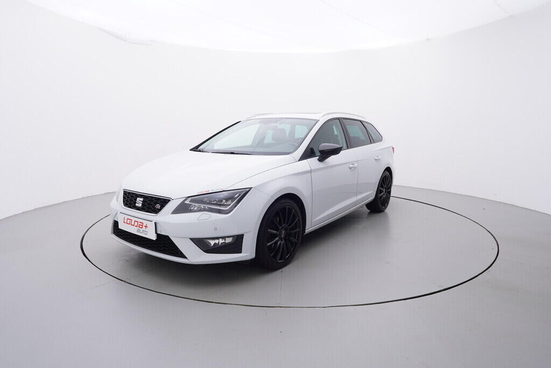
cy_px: 184
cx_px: 276
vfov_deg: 56.2
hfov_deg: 77.3
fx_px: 345
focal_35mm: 22
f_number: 5
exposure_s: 1/80
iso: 200
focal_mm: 15
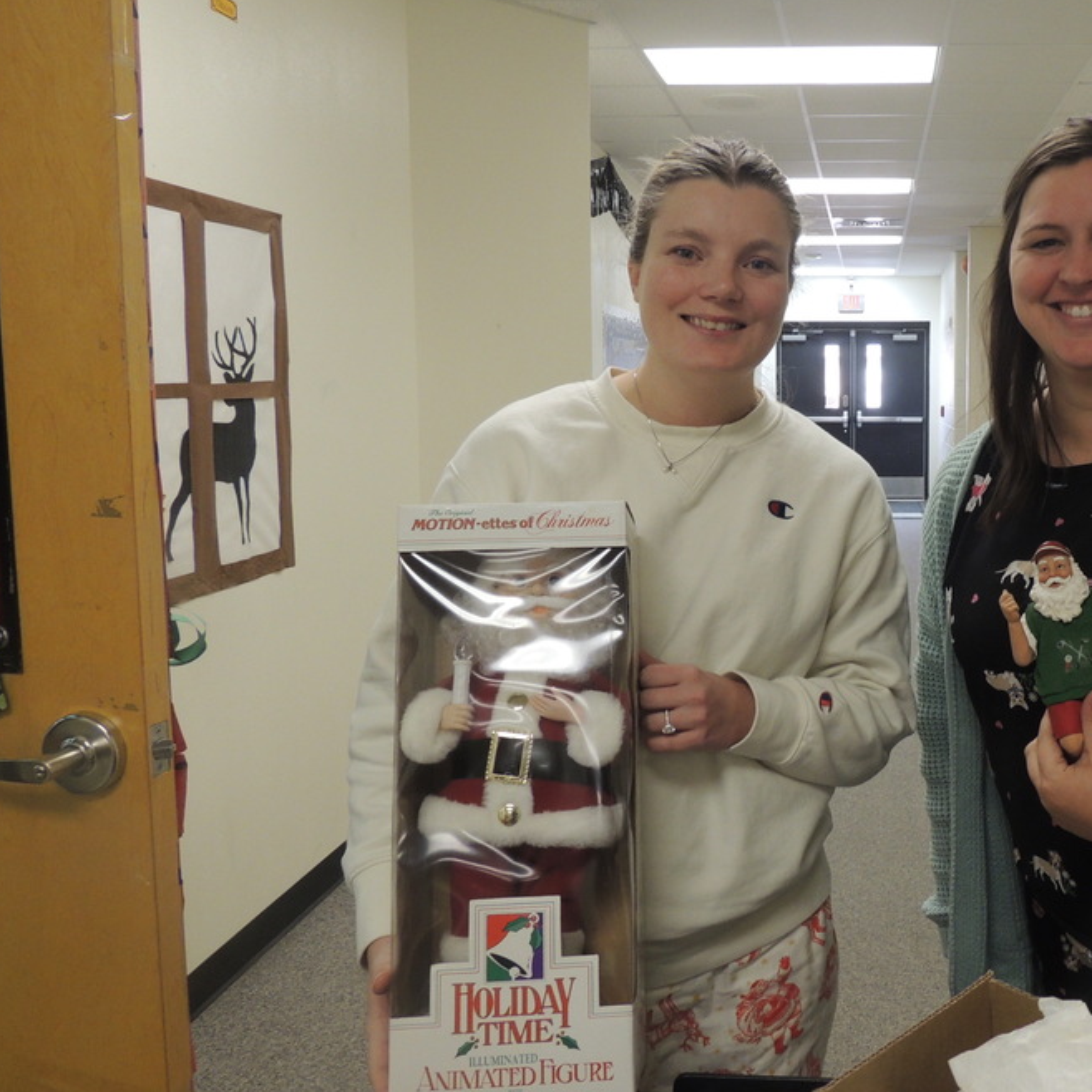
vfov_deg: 49.7
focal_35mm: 33
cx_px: 826
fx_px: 1178
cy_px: 508
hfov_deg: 47.8
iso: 250
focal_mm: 4.3
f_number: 3
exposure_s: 1/30
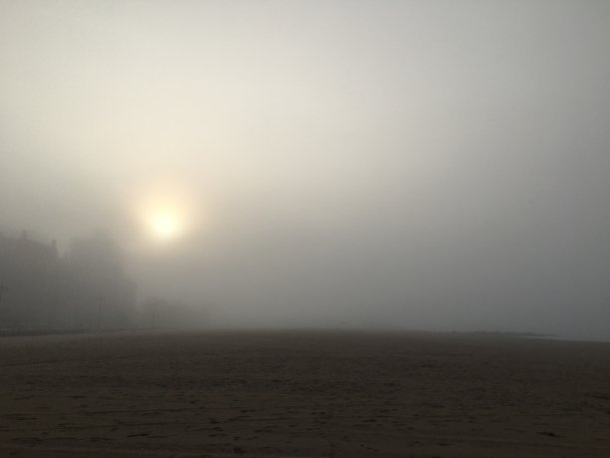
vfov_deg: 48.2
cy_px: 229
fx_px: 511
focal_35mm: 29
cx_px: 305
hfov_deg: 61.7
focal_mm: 4.15
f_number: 2.2
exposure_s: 1/2747
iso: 25
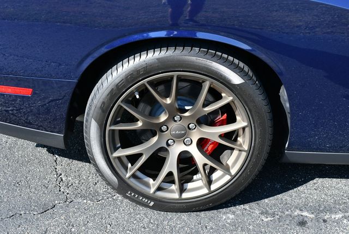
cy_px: 117
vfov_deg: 27.0
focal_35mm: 50
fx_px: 485
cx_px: 174
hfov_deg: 39.6
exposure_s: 1/250
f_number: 6.3
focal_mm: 25
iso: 200
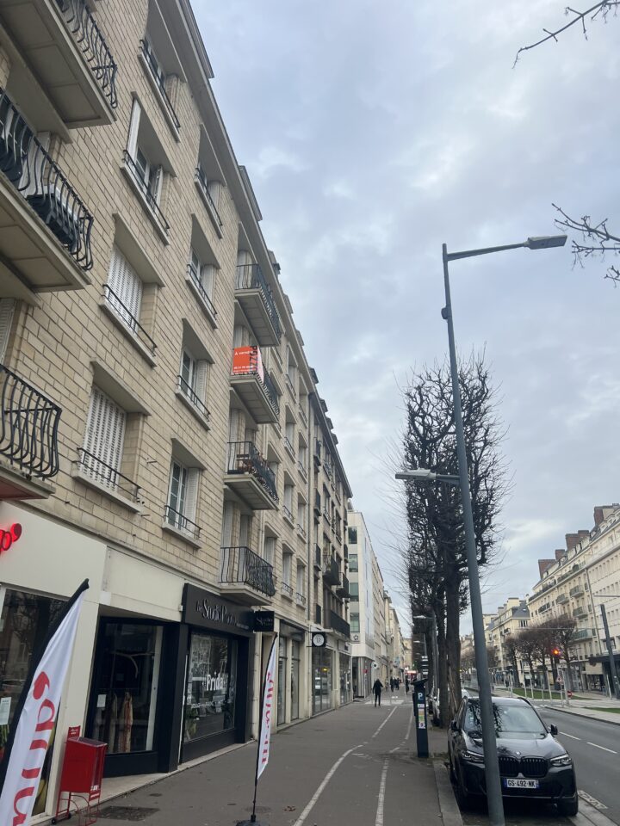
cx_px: 310
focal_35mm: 26
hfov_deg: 53.1
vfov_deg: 67.3
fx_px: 621
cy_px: 413
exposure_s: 1/1449
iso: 50
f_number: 1.5
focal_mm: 5.7
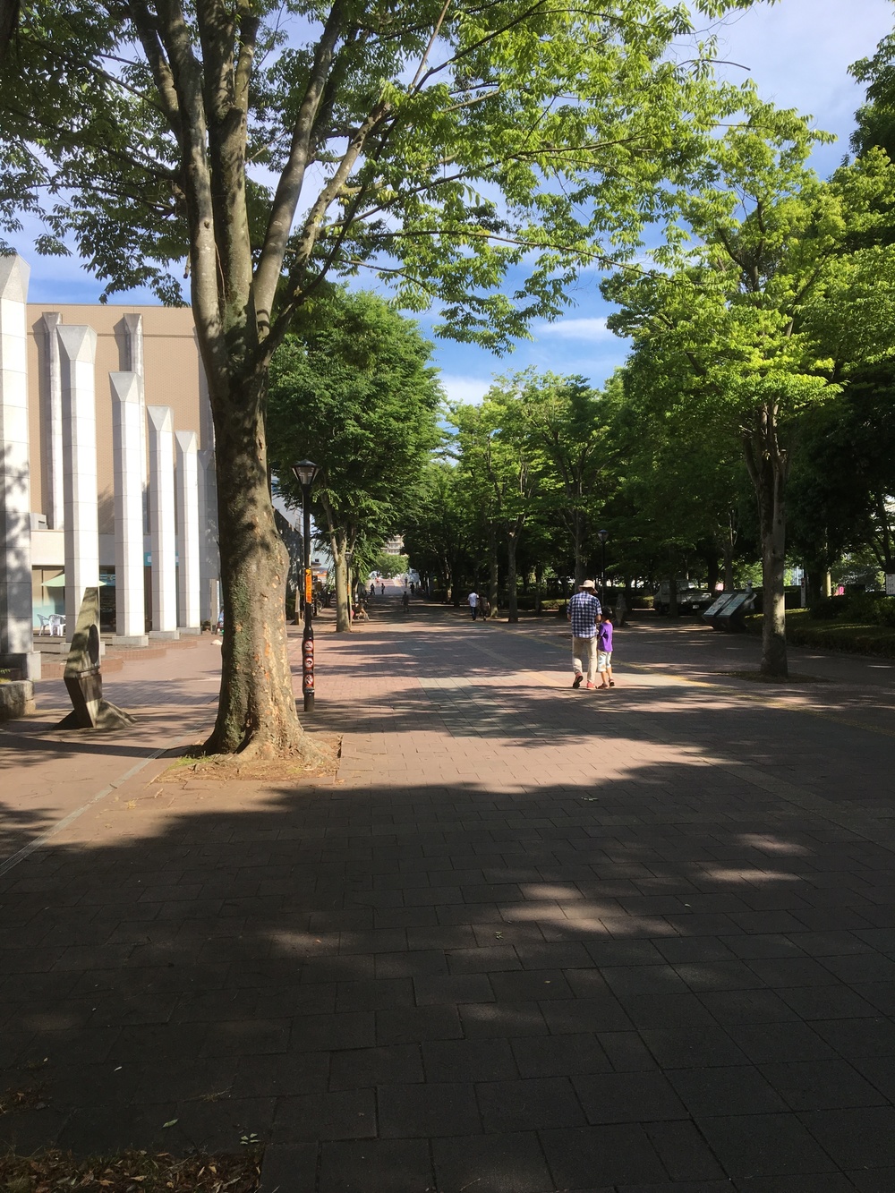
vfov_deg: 61.7
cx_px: 448
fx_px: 1000
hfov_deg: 48.2
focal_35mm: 29
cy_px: 596
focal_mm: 4.15
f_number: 2.2
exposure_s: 1/855
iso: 25
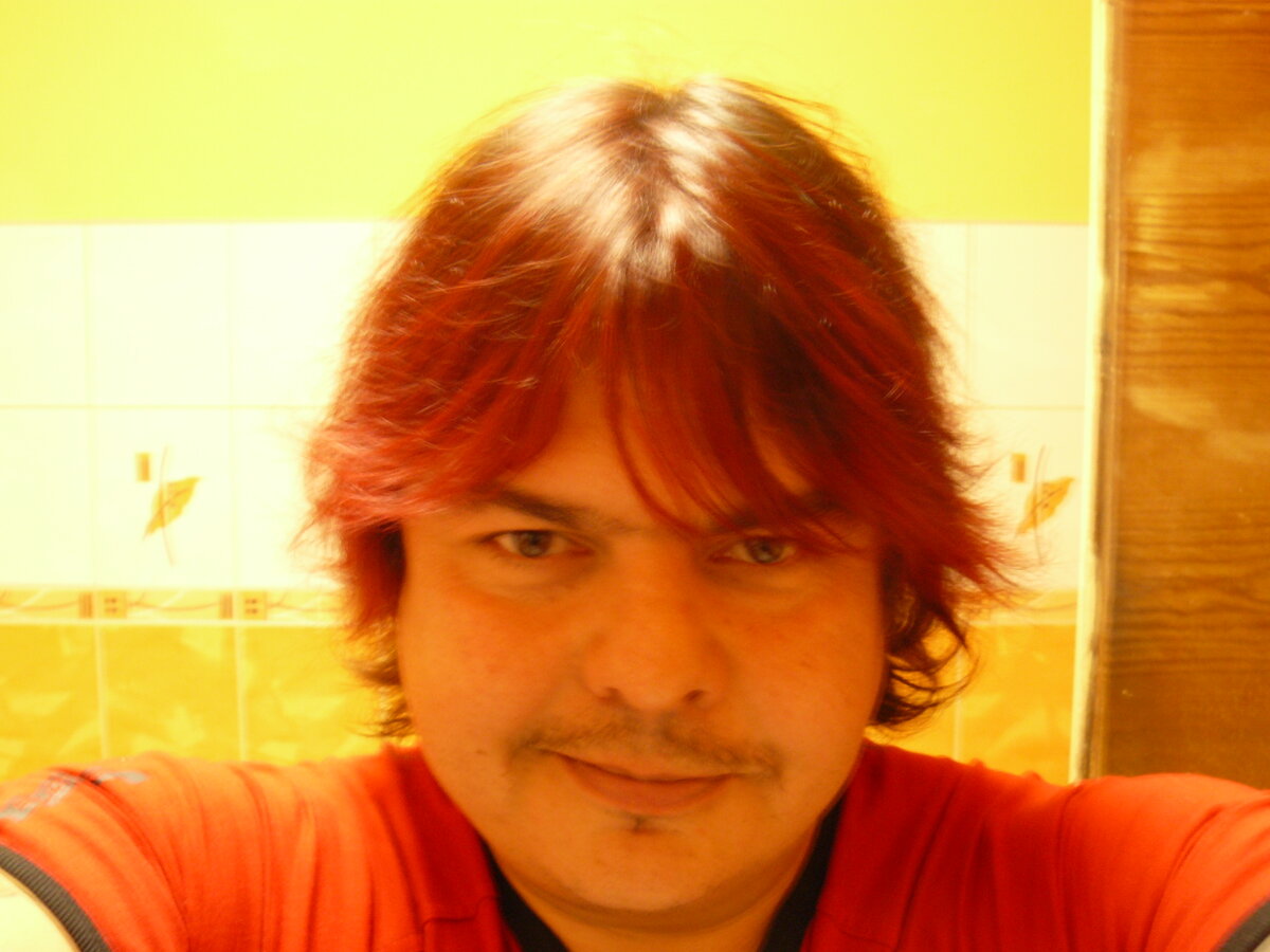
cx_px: 635
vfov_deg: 39.7
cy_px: 476
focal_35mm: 36
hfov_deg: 51.4
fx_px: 1321
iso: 200
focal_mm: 6
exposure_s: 1/1.6
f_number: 5
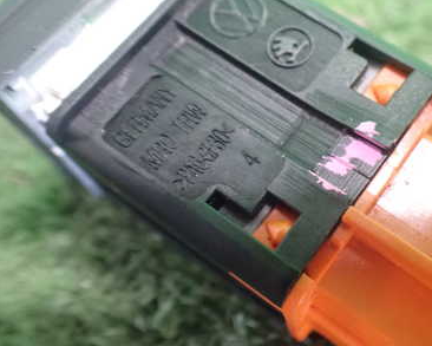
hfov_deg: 38.0
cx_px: 314
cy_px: 149
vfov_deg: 31.4
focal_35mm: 48
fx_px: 614
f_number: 2.3
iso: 1250
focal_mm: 5.4
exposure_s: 1/30
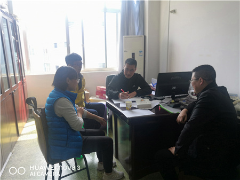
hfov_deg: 65.4
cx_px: 120
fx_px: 187
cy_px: 90
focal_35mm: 27
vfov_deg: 51.3
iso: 64
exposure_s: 1/100
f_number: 1.8
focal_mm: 3.95
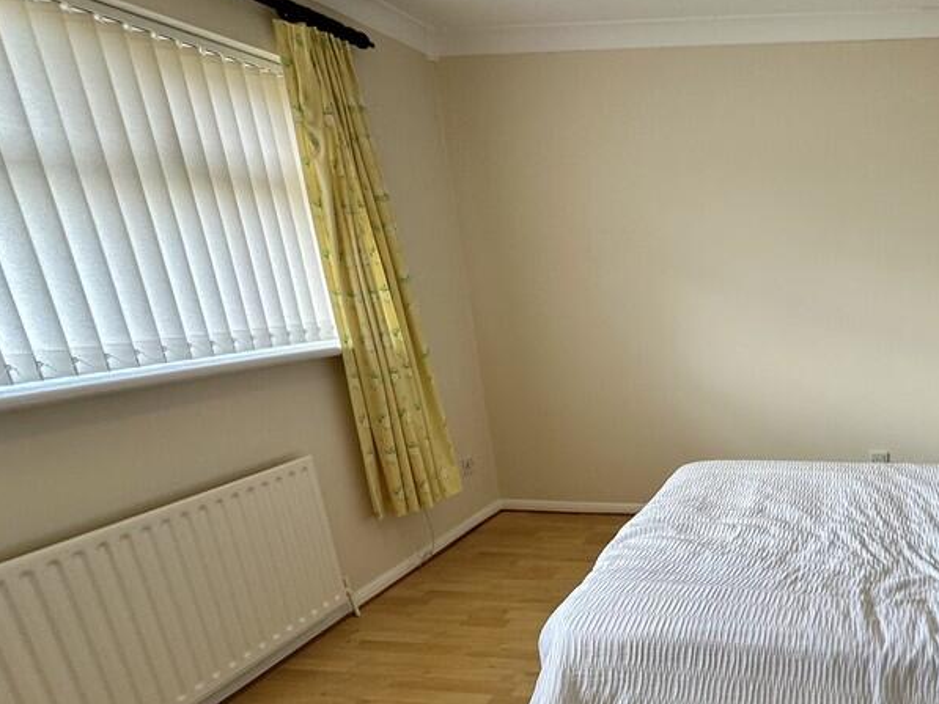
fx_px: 651
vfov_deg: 55.7
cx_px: 799
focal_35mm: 24
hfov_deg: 63.0
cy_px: 467
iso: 80
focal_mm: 2.22
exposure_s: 1/100
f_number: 2.2
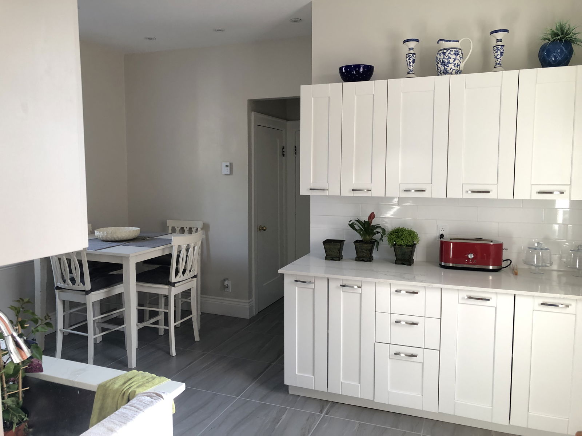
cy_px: 218
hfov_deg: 63.4
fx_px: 471
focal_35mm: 28
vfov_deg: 49.7
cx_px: 291
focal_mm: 3.99
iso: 25
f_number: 1.8
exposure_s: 1/30
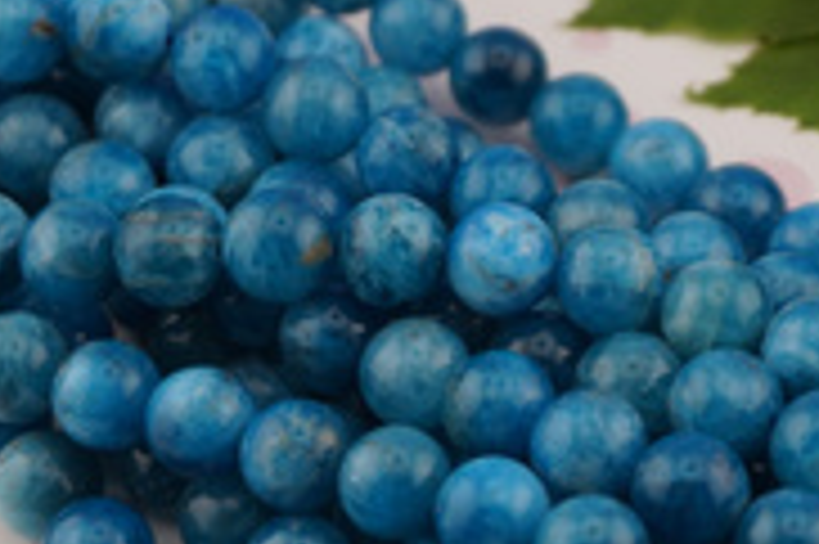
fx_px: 3205
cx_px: 639
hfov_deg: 14.5
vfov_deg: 9.7
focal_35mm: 141
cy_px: 468
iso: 100
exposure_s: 1/80
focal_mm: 38
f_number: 5.6
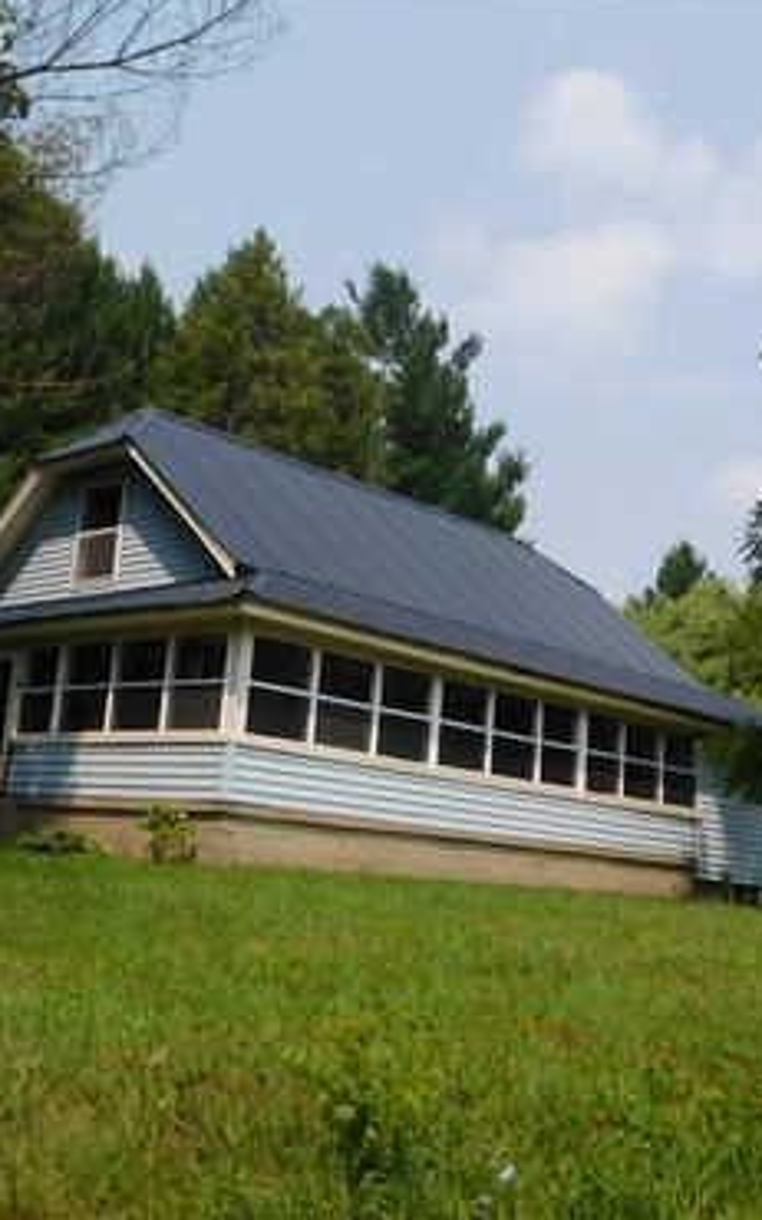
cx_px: 340
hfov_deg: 29.8
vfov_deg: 46.2
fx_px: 1430
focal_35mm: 43
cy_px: 605
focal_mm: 5.3
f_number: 6.4
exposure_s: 1/500
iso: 125
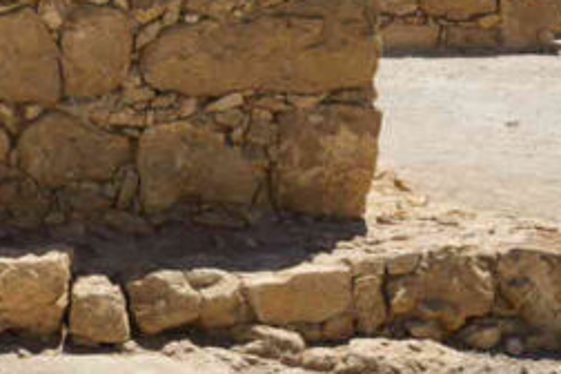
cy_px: -63
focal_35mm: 116
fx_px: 1808
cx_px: -33
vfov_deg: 11.6
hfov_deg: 17.1
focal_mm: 38
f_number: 11
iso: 100
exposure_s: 1/200
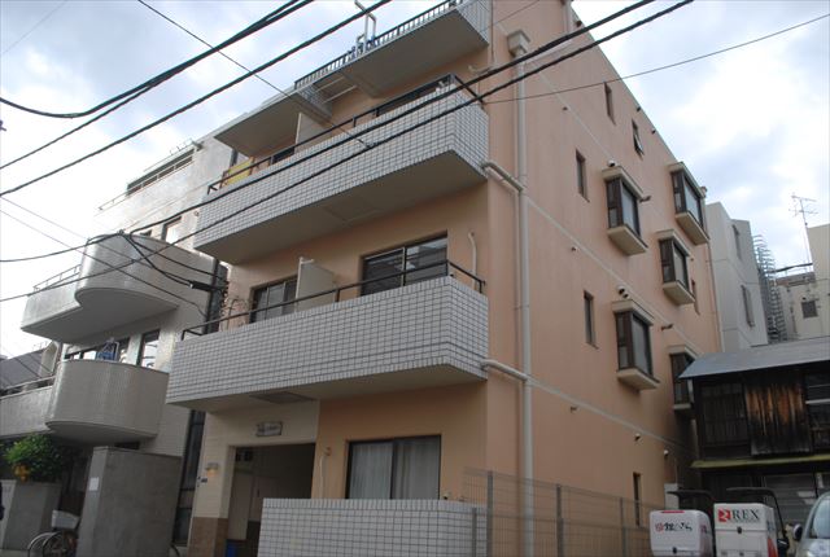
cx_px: 415
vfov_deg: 48.2
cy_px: 278
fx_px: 624
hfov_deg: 67.3
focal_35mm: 27
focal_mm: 18
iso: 200
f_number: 5.6
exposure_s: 1/250
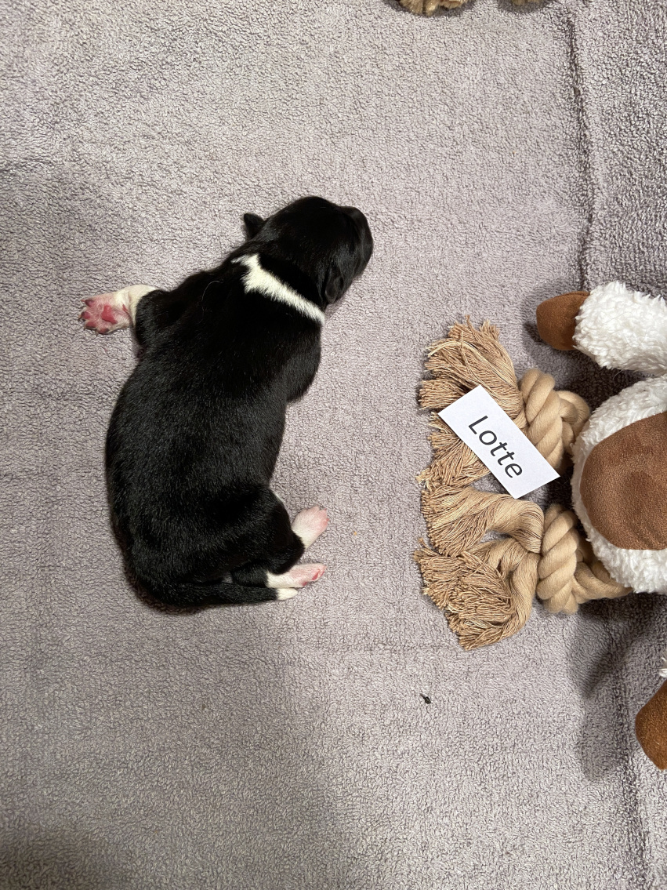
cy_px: 445
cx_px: 334
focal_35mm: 26
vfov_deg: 67.3
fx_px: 668
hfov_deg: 53.1
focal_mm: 4.25
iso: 160
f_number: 1.8
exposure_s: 1/50
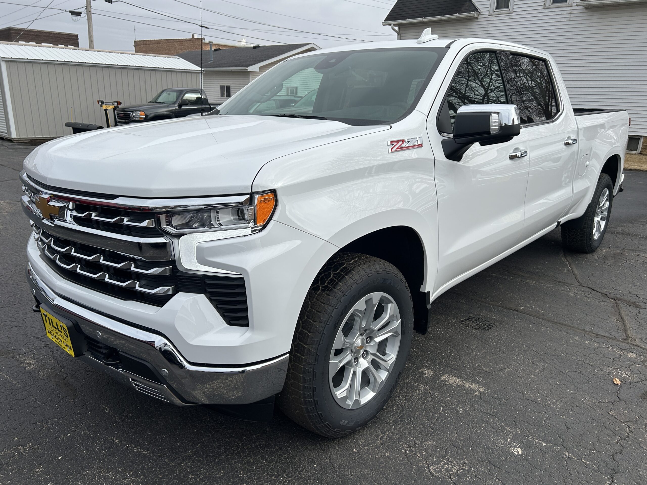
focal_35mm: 26
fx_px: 486
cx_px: 324
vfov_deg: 53.1
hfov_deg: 67.3
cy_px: 242
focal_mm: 5.7
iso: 50
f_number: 1.5
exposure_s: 1/4274
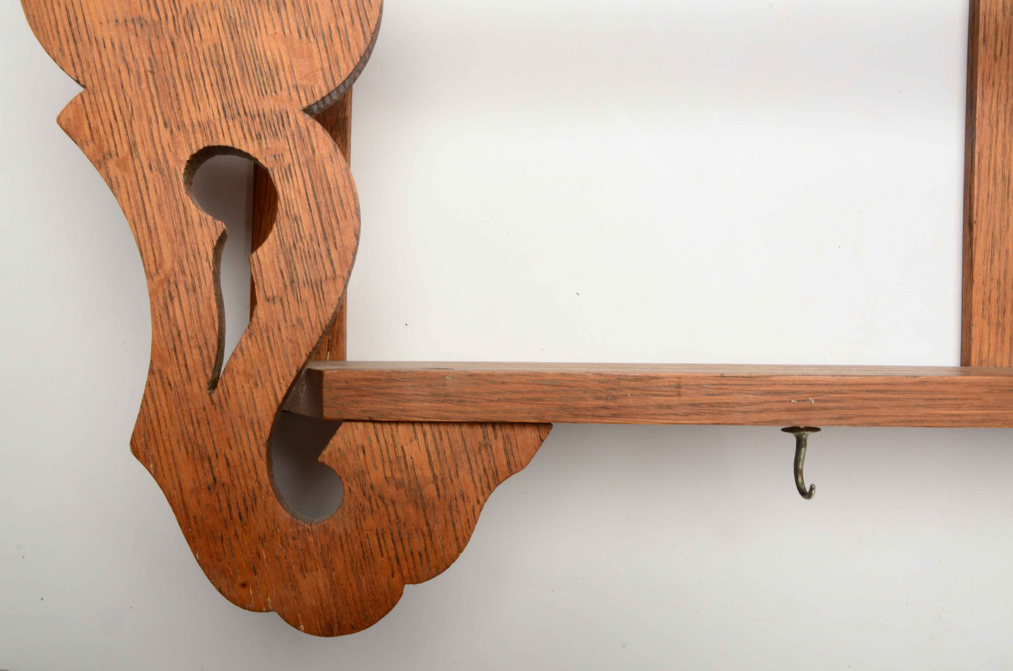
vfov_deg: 35.3
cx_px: 506
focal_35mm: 38
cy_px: 336
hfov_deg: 51.4
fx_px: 1053
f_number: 20
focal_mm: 25
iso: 400
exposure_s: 1/160
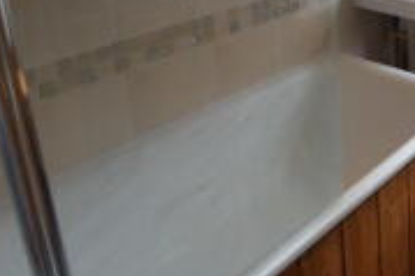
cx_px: 373
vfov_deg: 30.5
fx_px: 461
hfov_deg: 44.2
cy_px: -13
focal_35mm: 40
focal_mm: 10
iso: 400
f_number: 5
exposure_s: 1/100
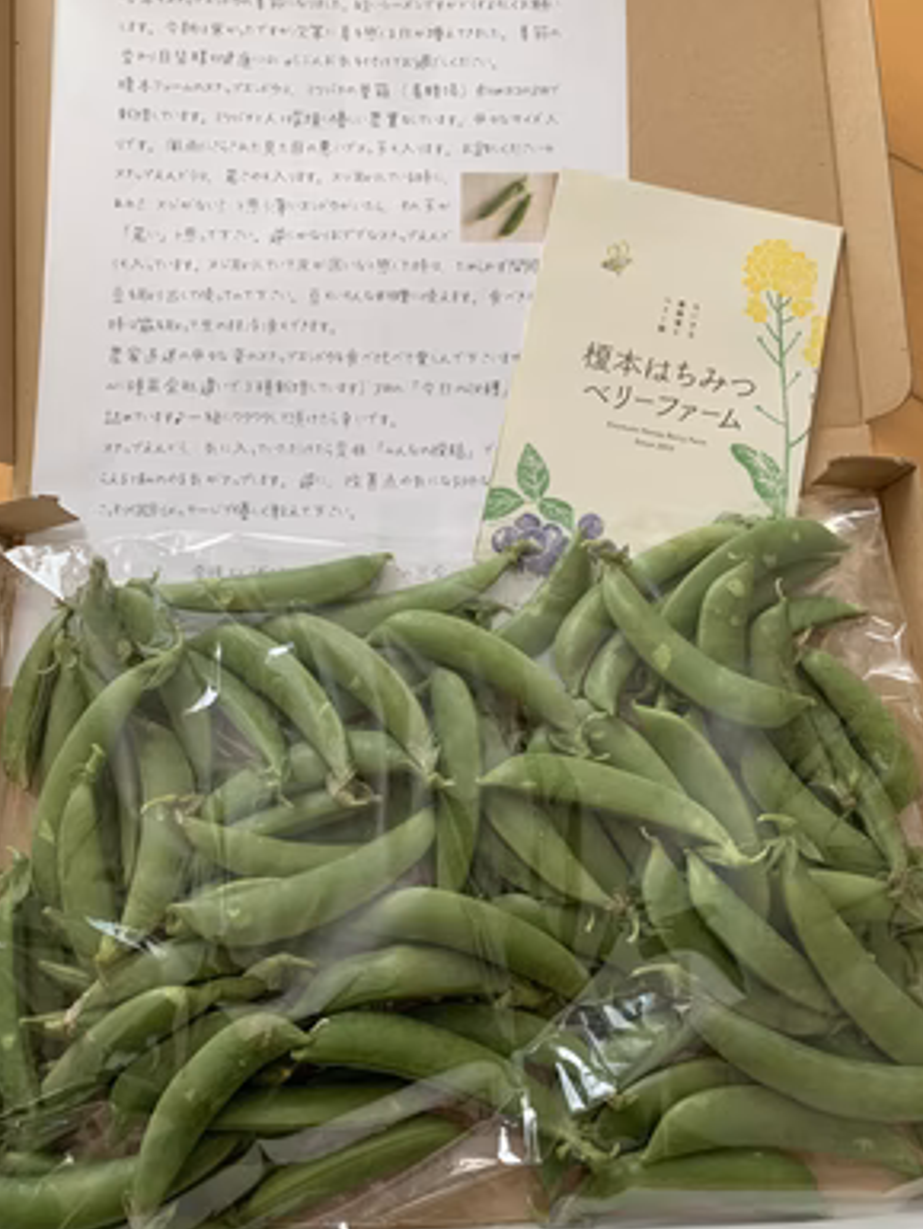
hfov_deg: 51.4
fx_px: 959
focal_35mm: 27
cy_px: 629
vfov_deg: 65.3
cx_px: 466
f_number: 1.8
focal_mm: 4.25
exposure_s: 1/60
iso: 125
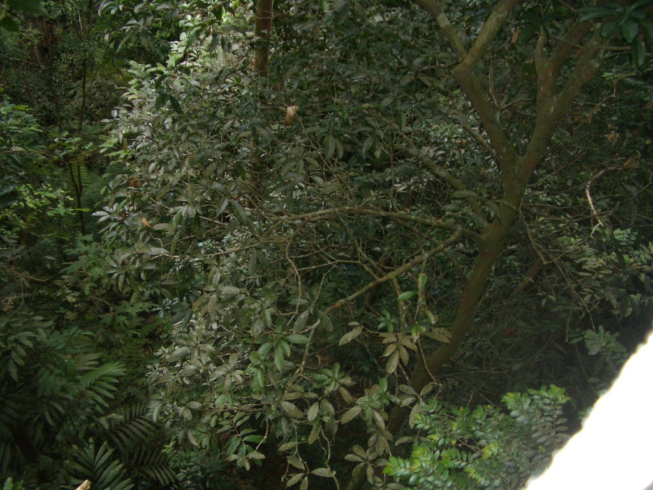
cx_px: 326
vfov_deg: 40.7
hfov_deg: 52.6
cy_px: 245
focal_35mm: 35
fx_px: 660
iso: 100
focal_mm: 5.8
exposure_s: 1/60
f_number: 2.6
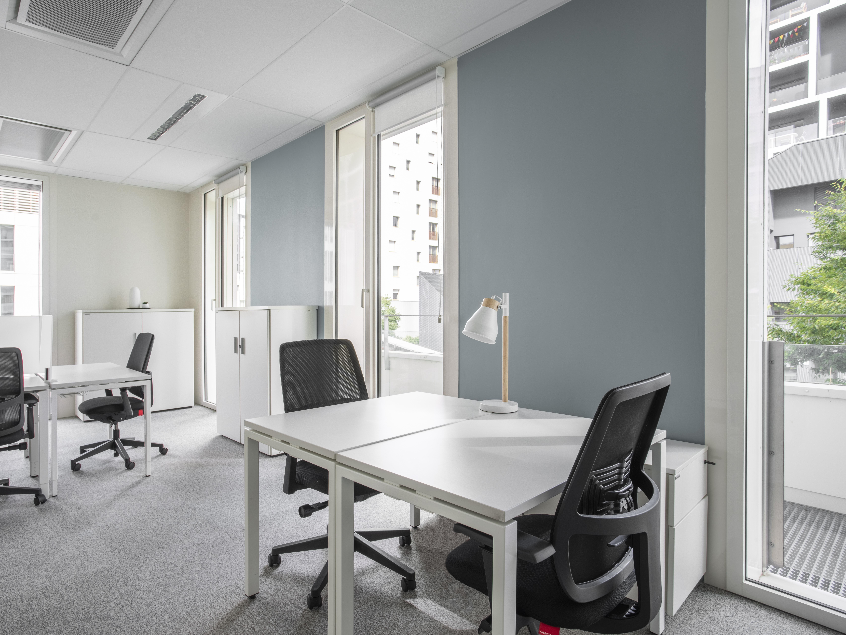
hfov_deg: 84.3
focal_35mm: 19
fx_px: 464
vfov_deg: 68.7
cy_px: 327
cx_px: 372
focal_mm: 17
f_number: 11
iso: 200
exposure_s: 1/100
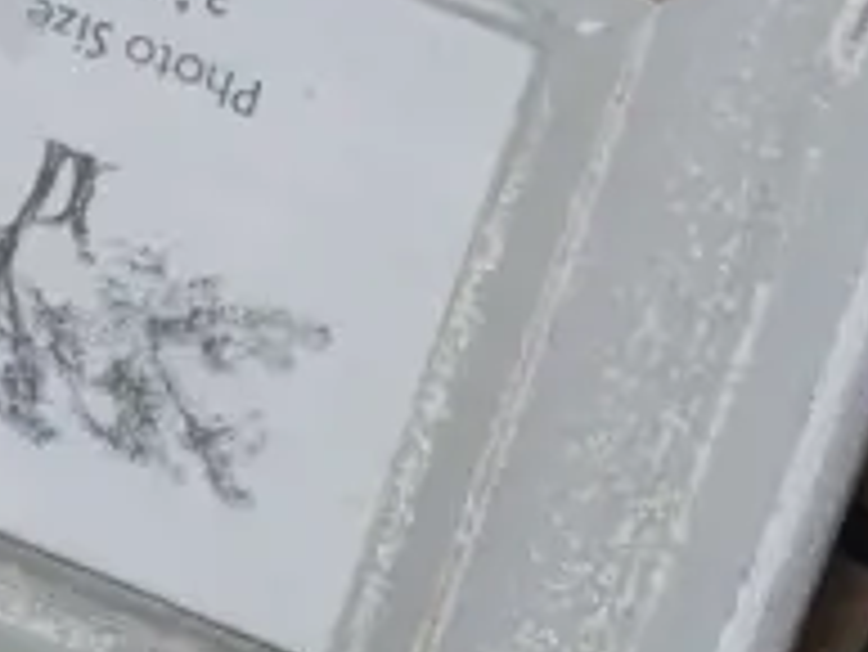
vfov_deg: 4.5
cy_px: -411
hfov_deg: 6.0
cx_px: 468
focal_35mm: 329
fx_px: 8255
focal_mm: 31
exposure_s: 1/80
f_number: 5.4
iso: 2000
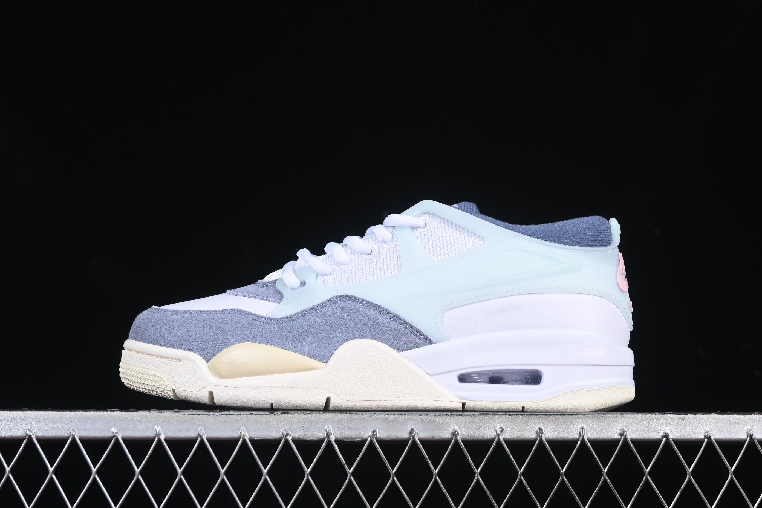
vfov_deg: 18.2
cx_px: 381
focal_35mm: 75
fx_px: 1587
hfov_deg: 27.0
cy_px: 254
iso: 160
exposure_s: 1/80
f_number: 8
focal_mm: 50
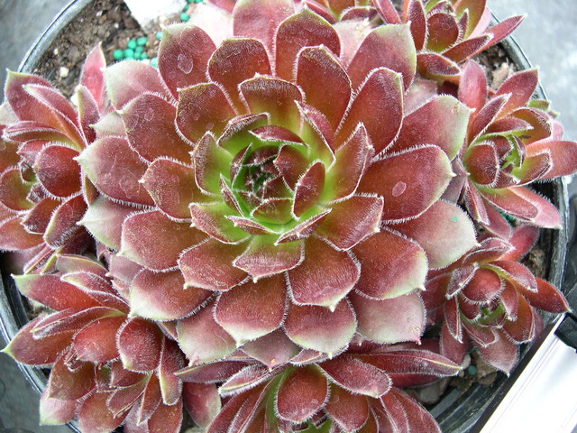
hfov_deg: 49.0
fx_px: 633
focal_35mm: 38
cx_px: 288
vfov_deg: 37.7
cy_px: 216
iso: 100
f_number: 2.8
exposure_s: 1/21.6
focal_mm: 8
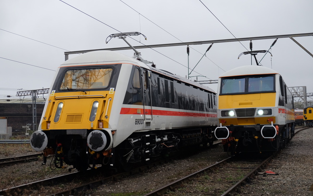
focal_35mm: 51
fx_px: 435
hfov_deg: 39.6
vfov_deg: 25.3
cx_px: 154
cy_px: 103
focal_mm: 32.9
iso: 400
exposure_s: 1/34
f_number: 3.6
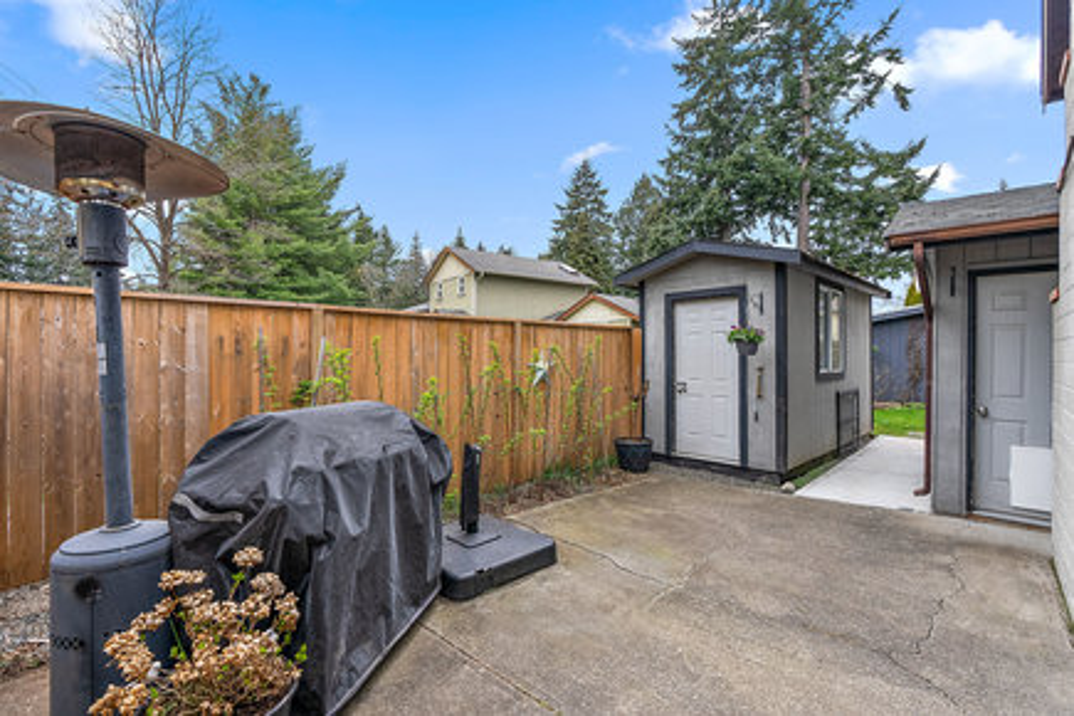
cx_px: 537
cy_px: 358
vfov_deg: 73.7
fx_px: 477
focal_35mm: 16
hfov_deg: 96.7
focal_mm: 16
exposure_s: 1/80
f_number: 7.1
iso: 400
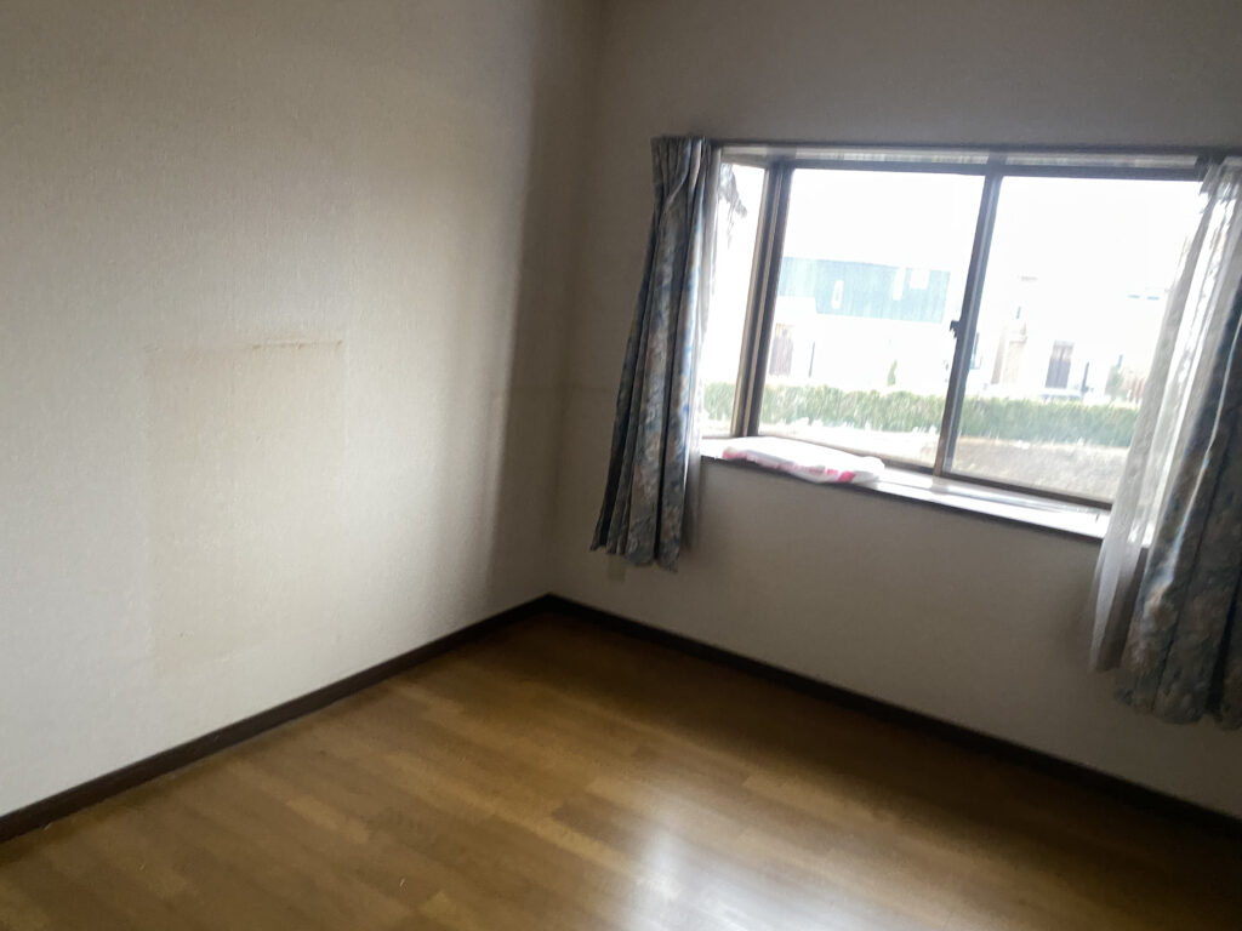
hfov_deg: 67.3
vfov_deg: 53.1
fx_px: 933
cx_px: 621
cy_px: 466
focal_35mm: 26
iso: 250
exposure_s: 1/60
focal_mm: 4.25
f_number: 1.8
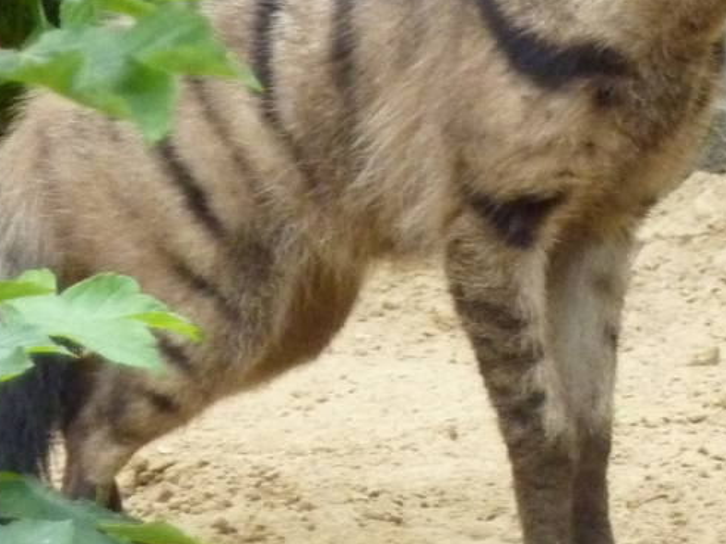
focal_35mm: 976
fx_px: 20470
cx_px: 663
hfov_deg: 2.0
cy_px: -114
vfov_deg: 1.5
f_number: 4.9
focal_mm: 49.2
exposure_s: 1/250
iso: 640
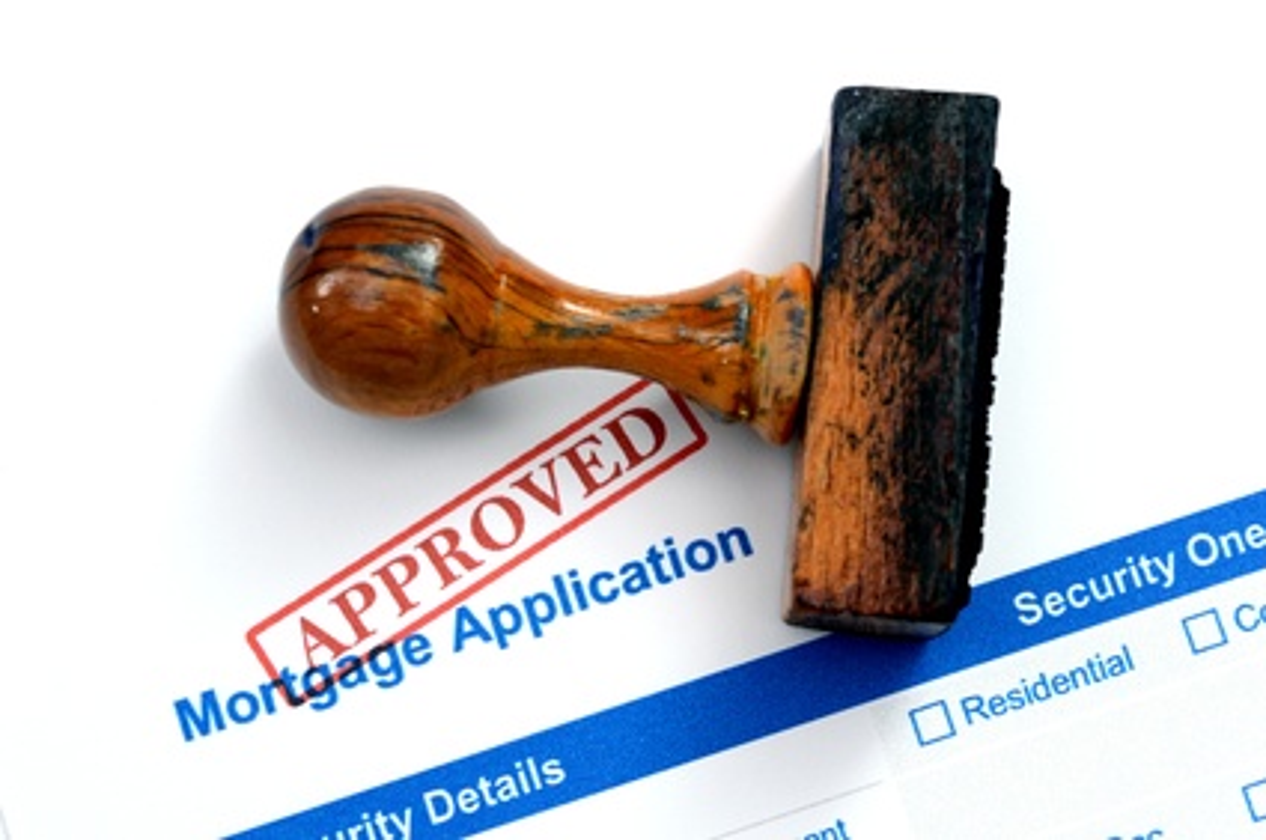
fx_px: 2897
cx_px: 633
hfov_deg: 24.7
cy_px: 420
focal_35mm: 82
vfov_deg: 16.5
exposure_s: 1/80
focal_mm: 55
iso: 100
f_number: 11
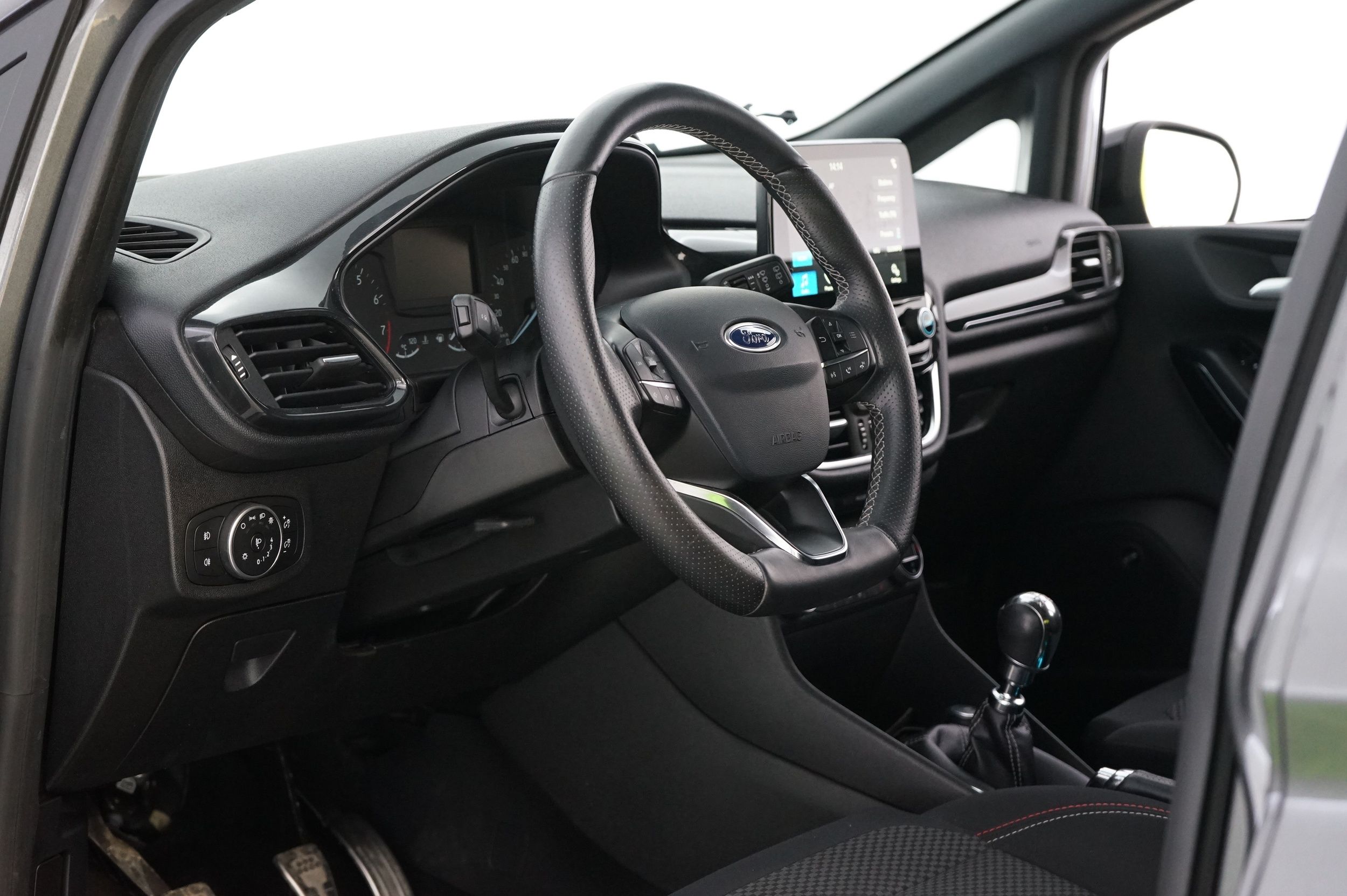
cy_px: 448
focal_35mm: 64
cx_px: 674
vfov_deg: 21.2
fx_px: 2392
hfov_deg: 31.4
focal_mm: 64
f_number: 5.6
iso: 3200
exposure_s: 1/10
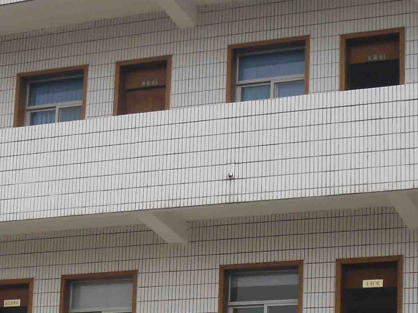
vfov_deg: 13.4
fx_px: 1304
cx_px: 190
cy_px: 348
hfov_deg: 18.2
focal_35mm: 108
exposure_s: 1/133
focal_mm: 6.3
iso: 80
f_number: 7.6
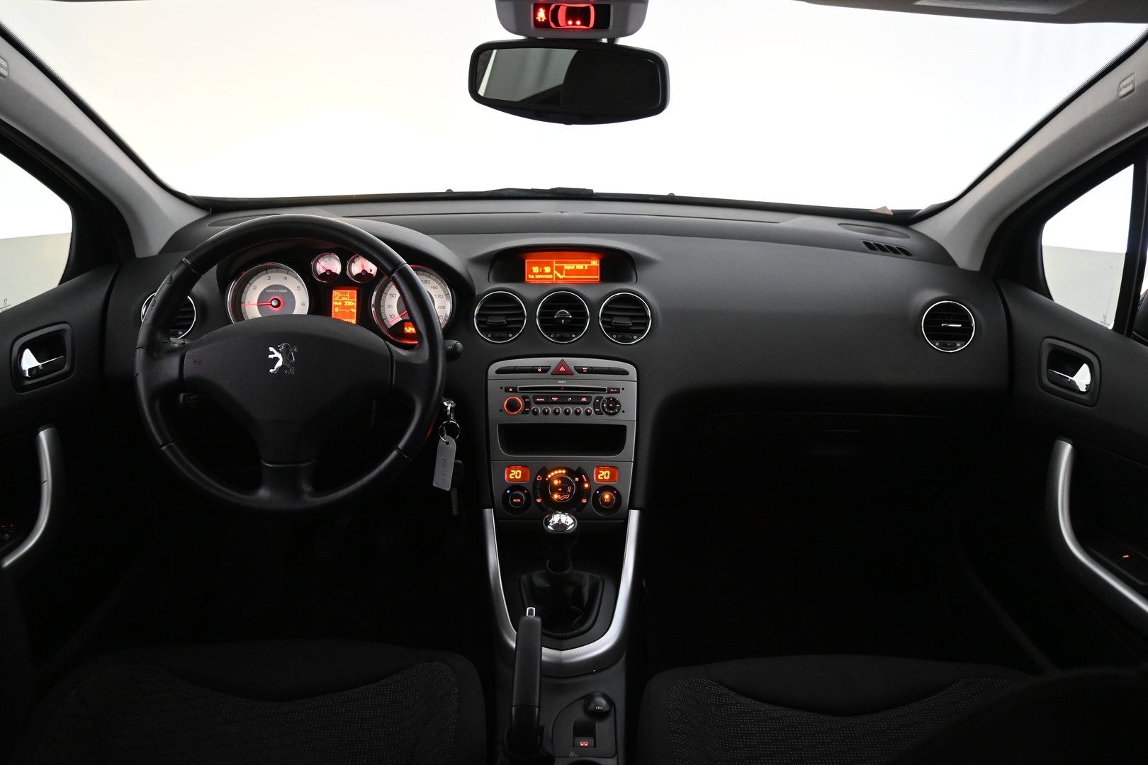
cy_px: 382
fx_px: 933
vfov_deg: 44.6
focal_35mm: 29
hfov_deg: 63.2
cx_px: 574
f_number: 3.8
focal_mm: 19.5
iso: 2000
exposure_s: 1/30
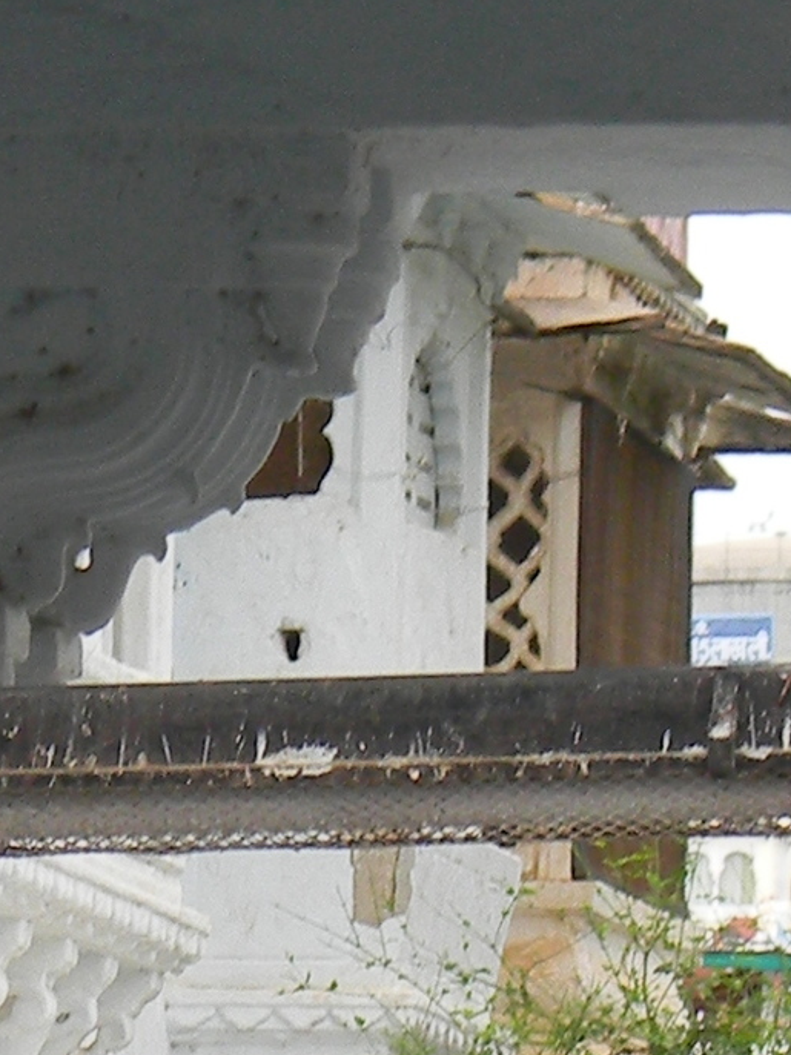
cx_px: 108
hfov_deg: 4.6
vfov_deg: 6.0
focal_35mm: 325
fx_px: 9905
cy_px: 1647
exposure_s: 1/38
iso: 80
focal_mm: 12.2
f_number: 4.3
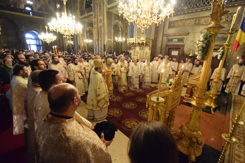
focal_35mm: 15
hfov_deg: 100.4
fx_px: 102
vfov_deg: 77.3
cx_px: 122
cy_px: 82
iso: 5000
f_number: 4
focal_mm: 10
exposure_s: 1/40
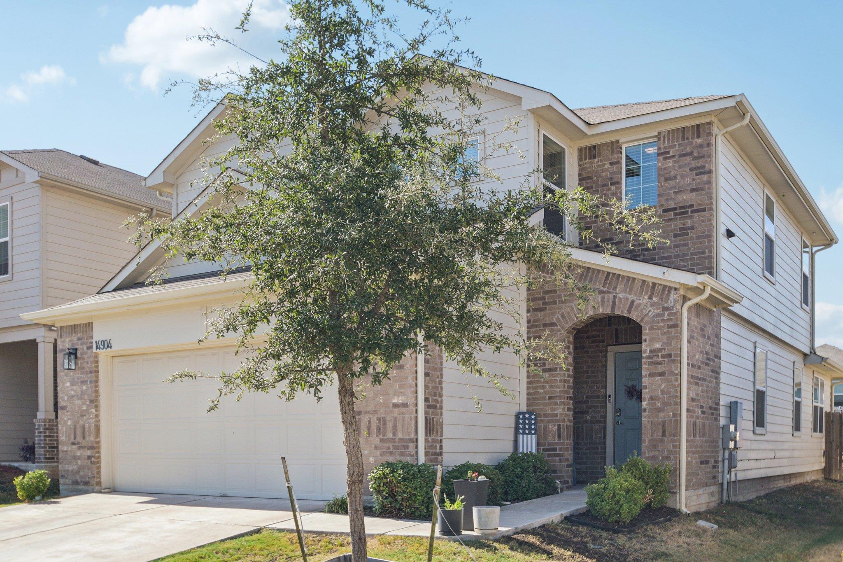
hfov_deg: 53.1
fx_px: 843
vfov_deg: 36.9
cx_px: 422
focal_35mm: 36
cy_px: 281
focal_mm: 24
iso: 400
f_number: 8
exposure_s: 1/400
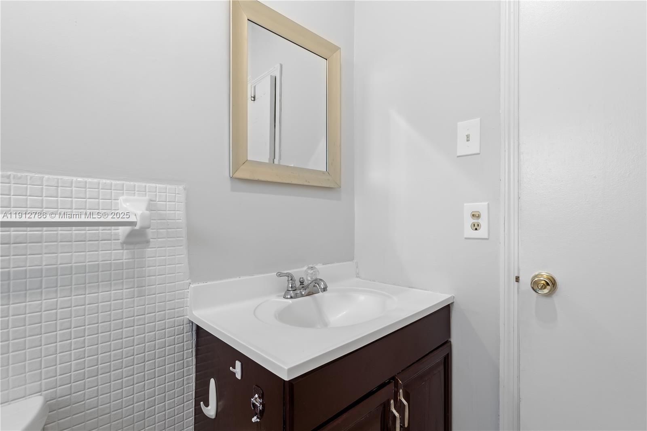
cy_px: 216
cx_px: 324
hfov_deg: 96.7
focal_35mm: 16
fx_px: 287
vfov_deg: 73.7
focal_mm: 16
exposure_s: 1/15
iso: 640
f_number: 7.1
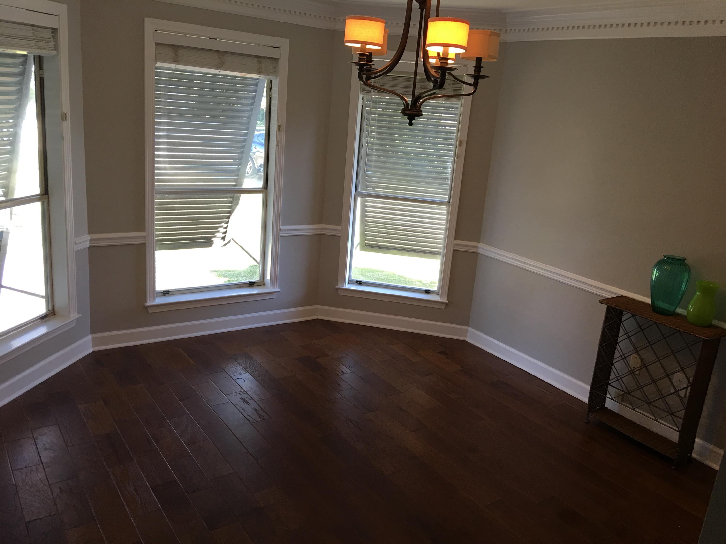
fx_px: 608
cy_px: 272
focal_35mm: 29
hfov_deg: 61.7
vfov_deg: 48.2
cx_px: 363
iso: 32
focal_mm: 4.15
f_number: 2.2
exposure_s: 1/30
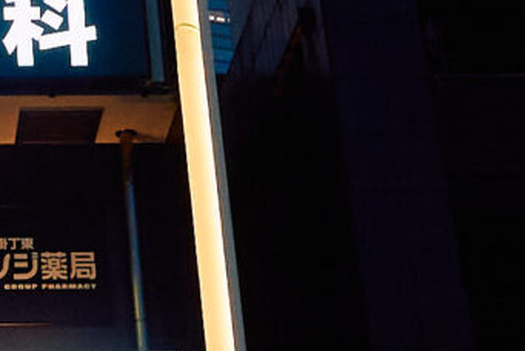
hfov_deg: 15.8
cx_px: -232
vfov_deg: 11.4
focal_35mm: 120
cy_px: 48
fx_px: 1751
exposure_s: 1/125
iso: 800
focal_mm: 16
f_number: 4
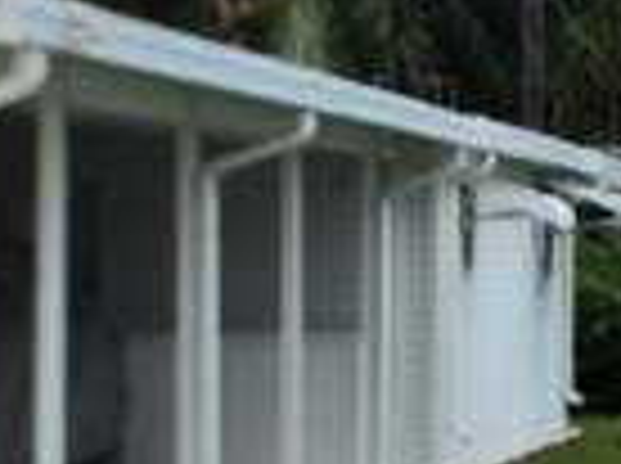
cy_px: 342
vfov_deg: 8.6
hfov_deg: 9.0
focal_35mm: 171
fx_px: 3062
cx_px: 1953
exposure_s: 1/944
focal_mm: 6.4
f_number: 1.8
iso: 12
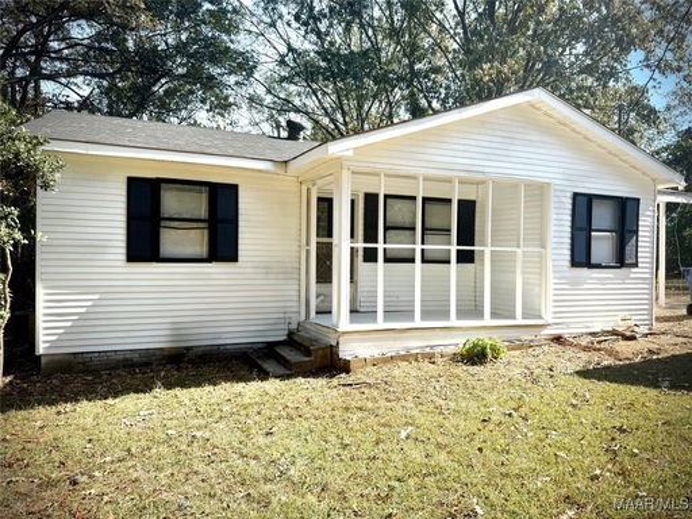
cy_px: 260
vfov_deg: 56.8
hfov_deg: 71.6
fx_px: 480
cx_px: 346
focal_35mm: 24
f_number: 1.78
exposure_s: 1/2110
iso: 80
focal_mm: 6.76
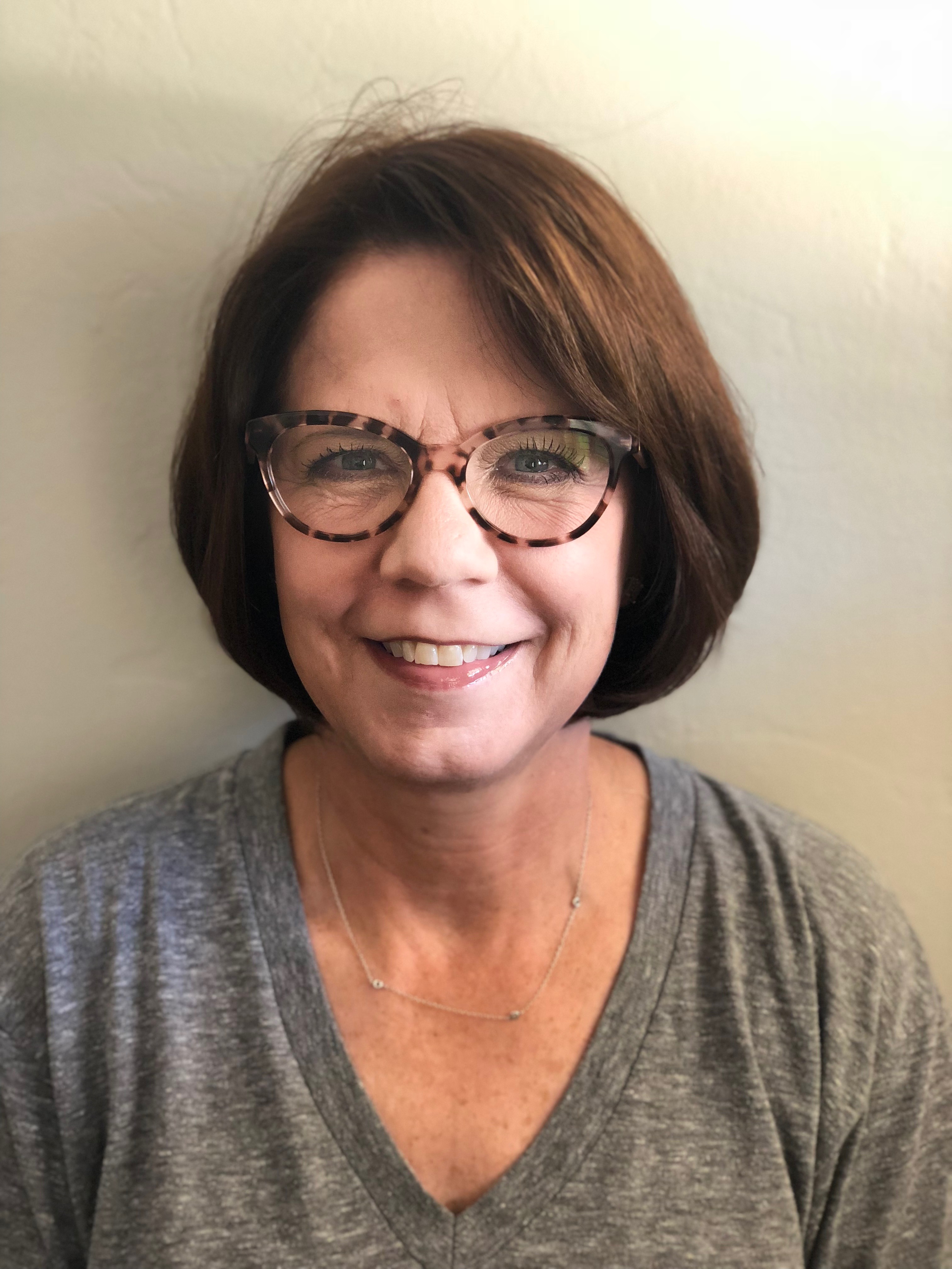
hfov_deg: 28.0
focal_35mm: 52
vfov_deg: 36.8
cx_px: 476
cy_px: 634
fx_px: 1907
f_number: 2.4
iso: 125
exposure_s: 1/30
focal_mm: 6
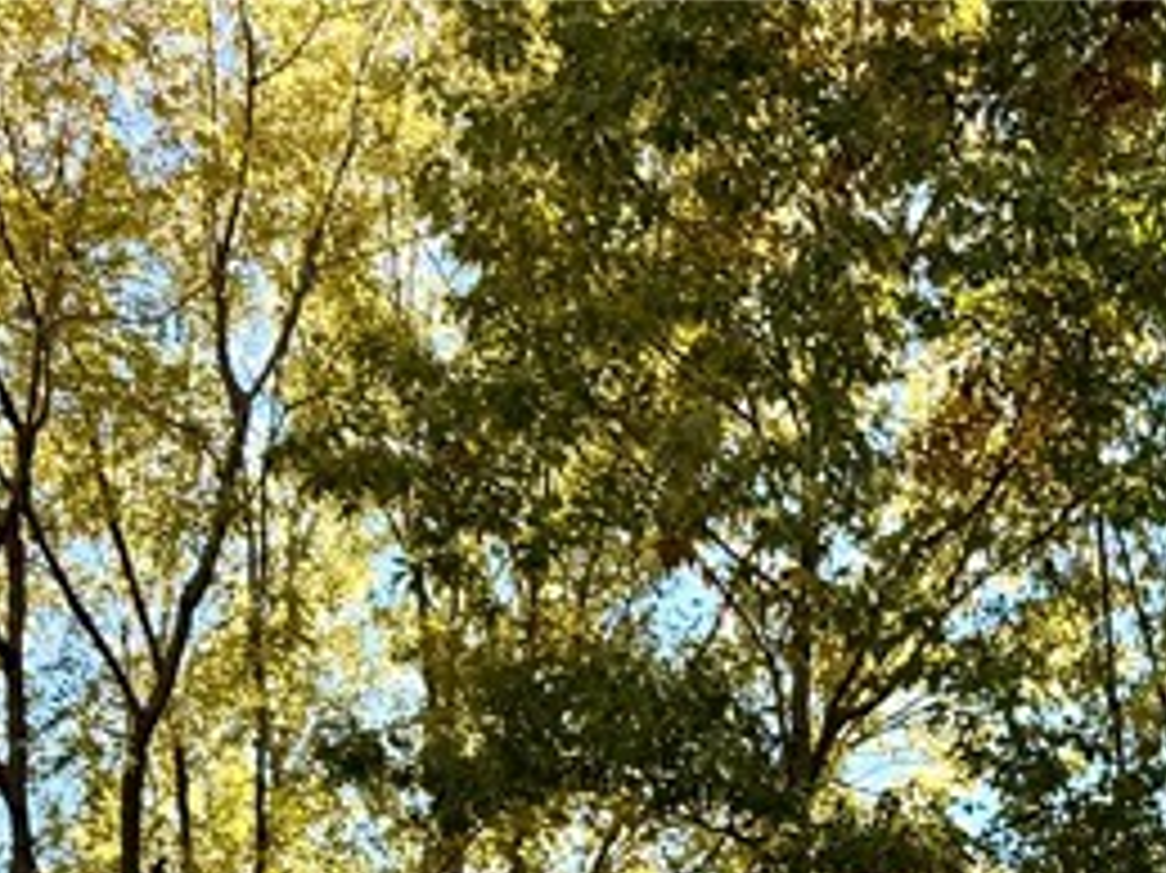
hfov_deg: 20.2
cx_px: 1053
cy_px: 1724
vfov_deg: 13.4
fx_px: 3198
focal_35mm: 95
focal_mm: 6.76
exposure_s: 1/765
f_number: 1.78
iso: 80
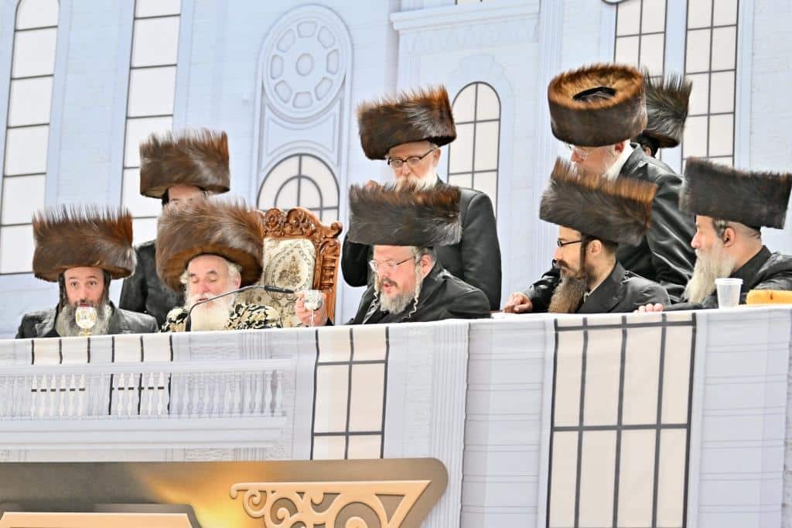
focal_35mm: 153
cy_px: 264
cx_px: 396
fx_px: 3365
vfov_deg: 9.0
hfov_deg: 13.4
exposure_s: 1/160
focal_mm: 102
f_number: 2.8
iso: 500
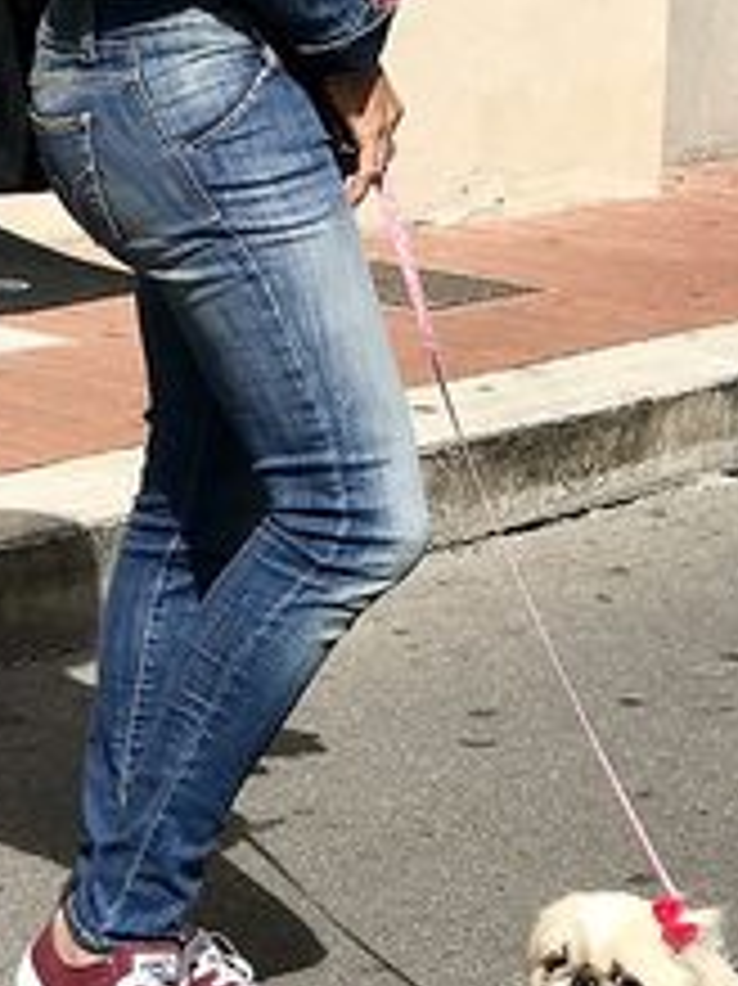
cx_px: 508
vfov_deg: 12.7
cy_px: 329
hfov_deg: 9.5
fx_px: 4439
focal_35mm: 156
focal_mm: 6.6
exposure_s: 1/1100
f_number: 2.8
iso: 20
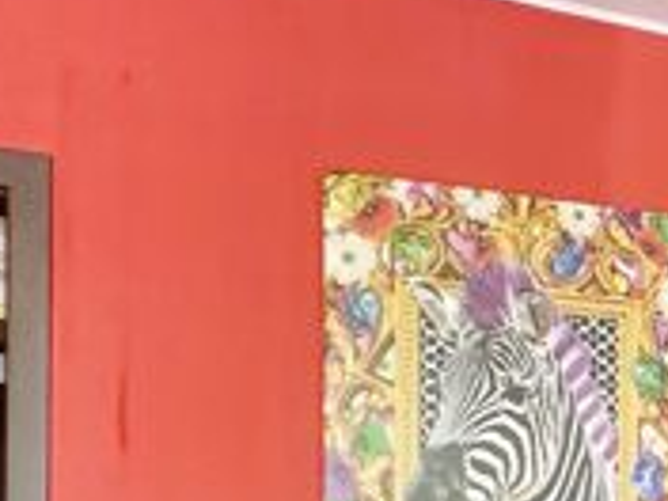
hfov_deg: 24.9
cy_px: 698
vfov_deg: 22.5
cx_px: 1038
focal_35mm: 56
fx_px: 1081
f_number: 2.2
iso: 200
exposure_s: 1/50
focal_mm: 2.22
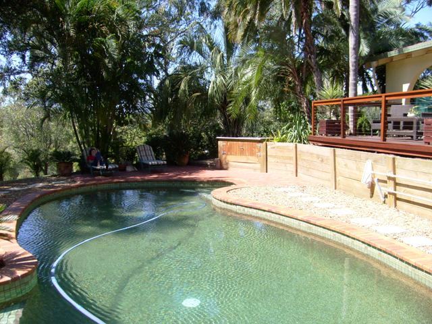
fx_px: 437
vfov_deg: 40.7
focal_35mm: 35
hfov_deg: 52.6
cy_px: 162
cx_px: 216
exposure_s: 1/125
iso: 80
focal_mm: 5.8
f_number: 7.1
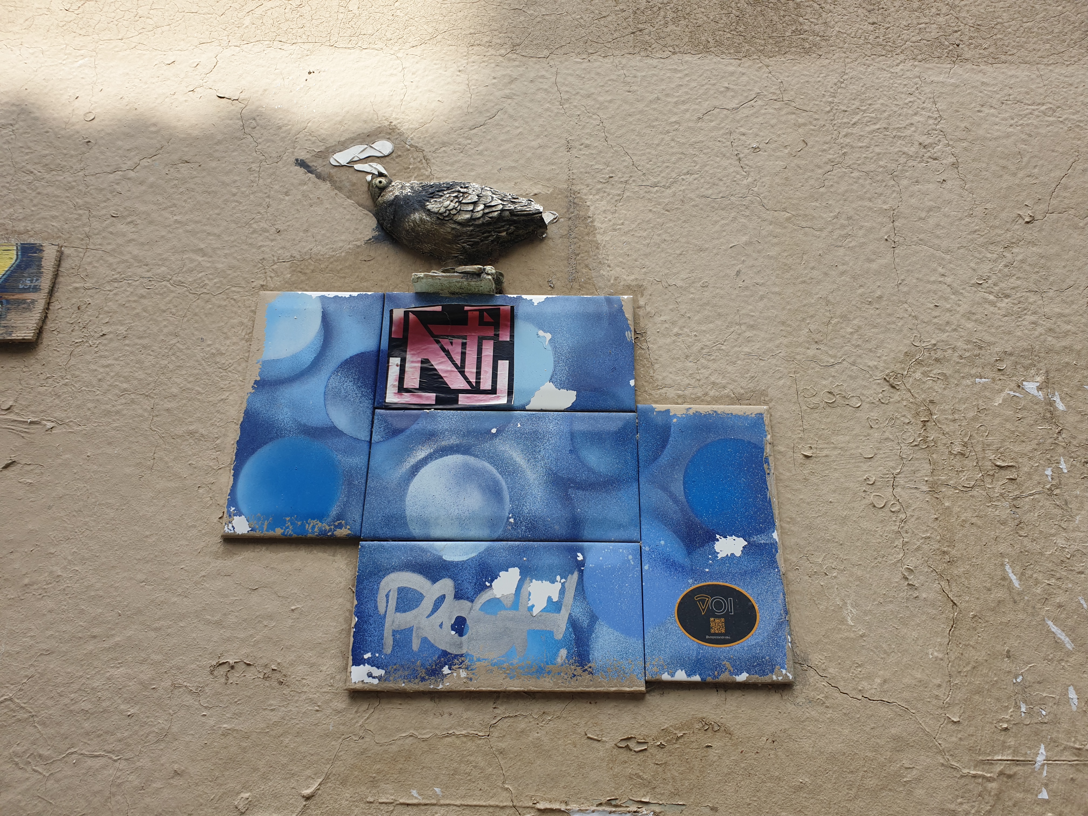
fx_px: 817
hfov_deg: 67.3
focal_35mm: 26
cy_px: 408
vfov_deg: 53.1
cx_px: 544
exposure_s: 1/511
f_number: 2.4
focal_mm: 4.3
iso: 50
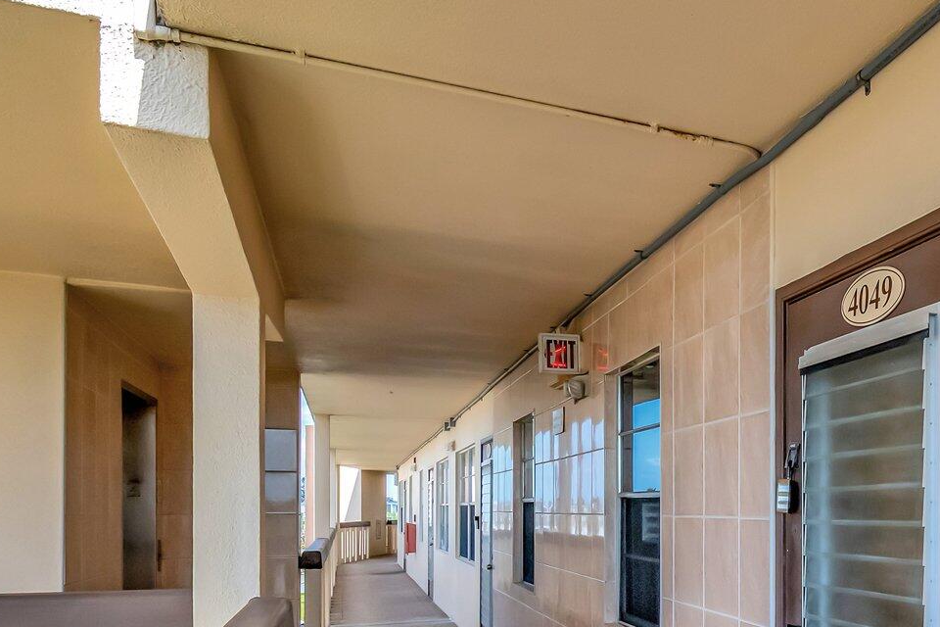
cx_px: 801
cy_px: 512
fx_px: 835
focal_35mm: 32
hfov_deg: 53.2
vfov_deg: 39.3
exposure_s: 1/1250
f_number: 8
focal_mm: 10
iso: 1100
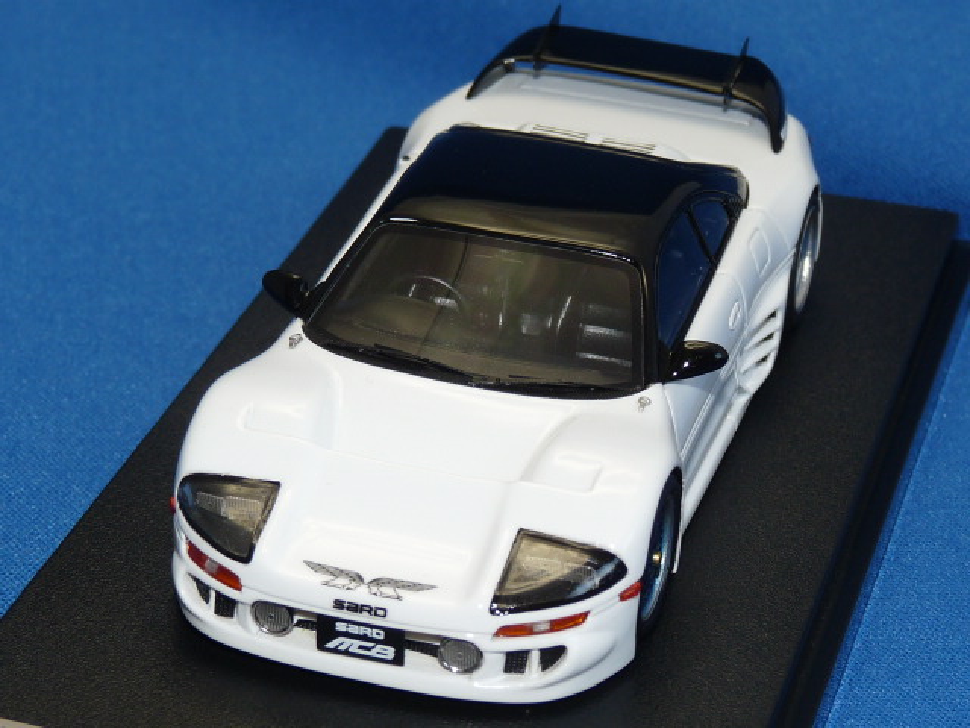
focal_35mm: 119
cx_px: 485
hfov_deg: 16.6
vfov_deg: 12.5
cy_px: 364
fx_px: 3335
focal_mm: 11.9
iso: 100
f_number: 4
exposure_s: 1/40
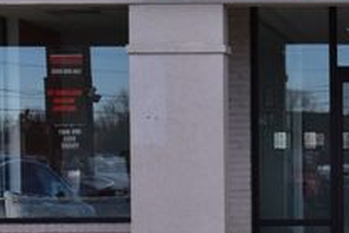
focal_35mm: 134
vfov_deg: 10.2
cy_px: 198
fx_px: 1295
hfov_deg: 14.3
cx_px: 530
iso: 400
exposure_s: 1/320
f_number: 10
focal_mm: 29
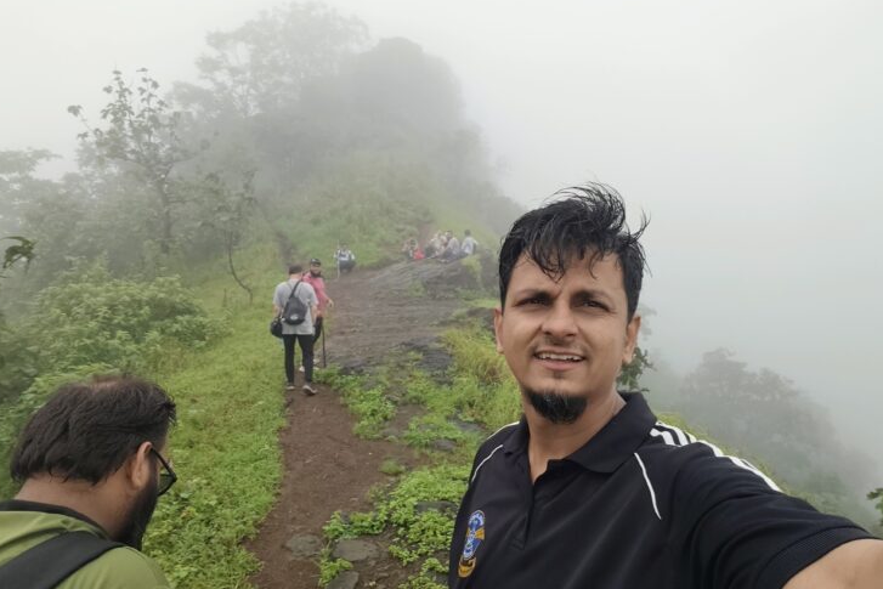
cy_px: 318
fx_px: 540
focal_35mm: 22
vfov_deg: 57.2
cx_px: 447
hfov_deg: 78.6
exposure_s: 1/170
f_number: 16
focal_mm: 3.09
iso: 50
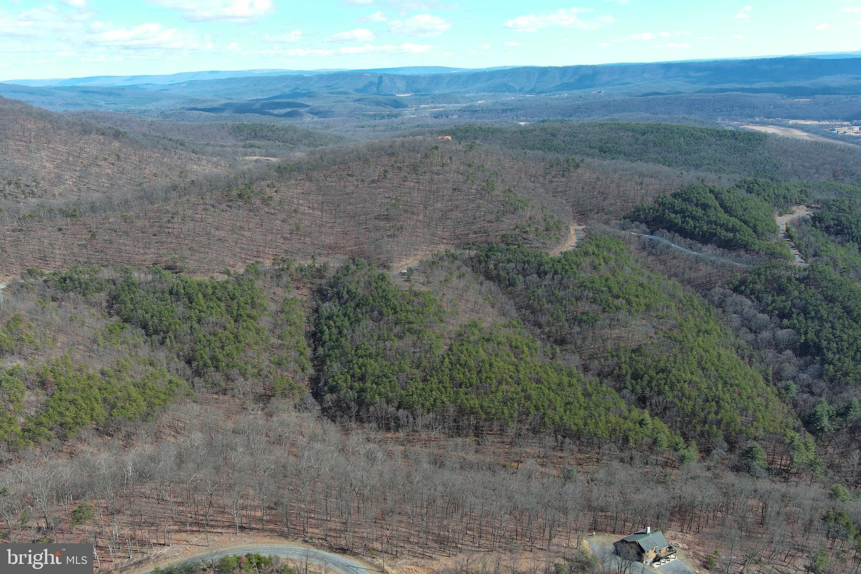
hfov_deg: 63.7
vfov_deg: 45.0
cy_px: 287
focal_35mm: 29
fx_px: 693
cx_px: 430
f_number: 2.8
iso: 100
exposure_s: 1/720
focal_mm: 10.57
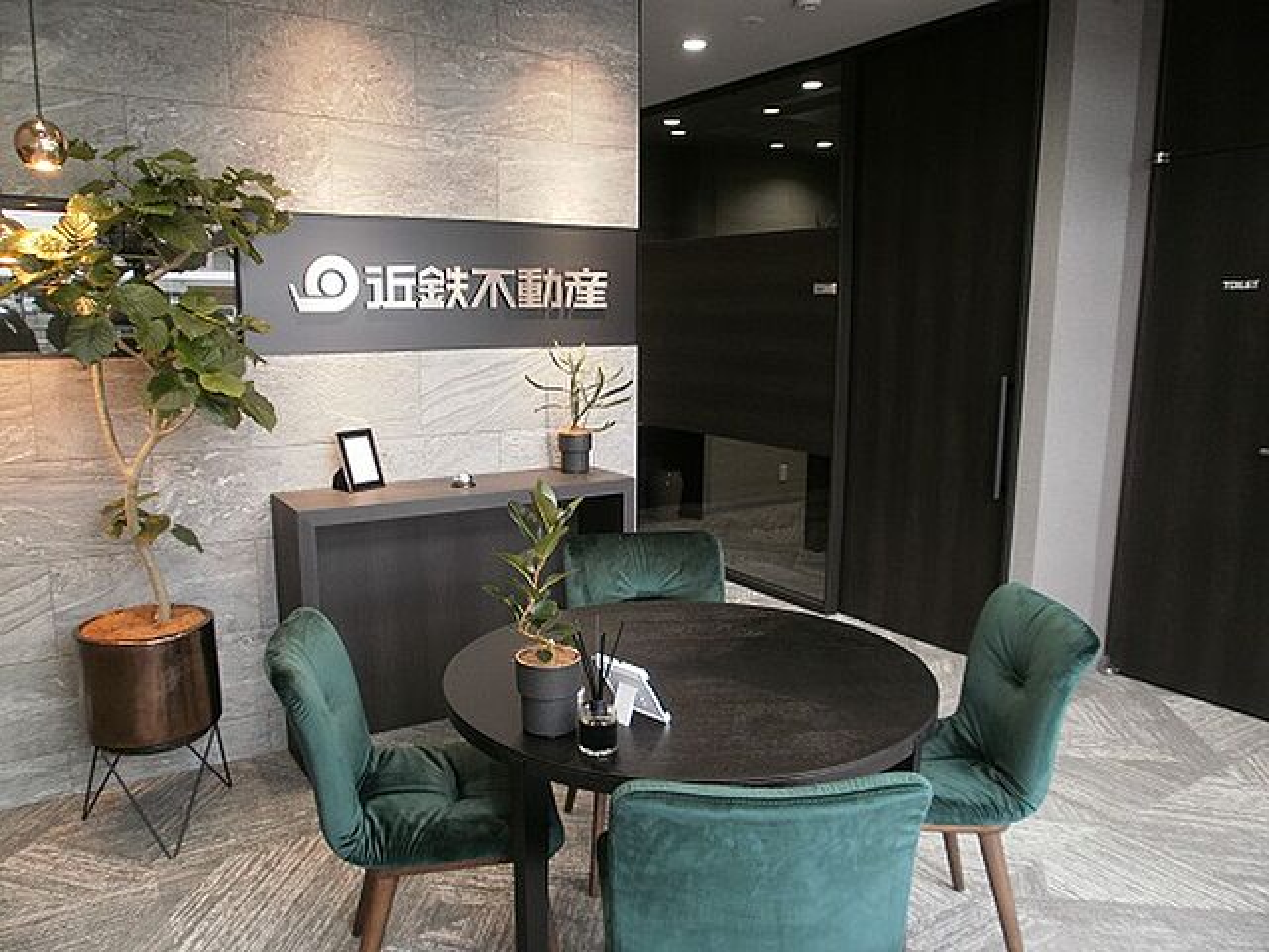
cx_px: 634
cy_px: 476
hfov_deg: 67.3
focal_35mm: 26
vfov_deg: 53.1
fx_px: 953
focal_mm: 4.65
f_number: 2.6
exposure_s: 1/25
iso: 125
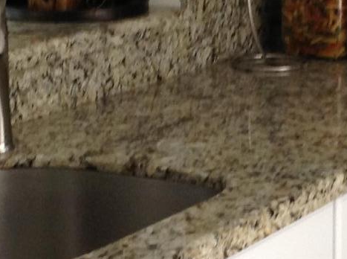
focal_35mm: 150
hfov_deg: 13.2
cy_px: 90
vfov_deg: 9.8
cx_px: 201
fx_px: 1500
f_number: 2.4
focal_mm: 4.28
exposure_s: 1/15
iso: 100
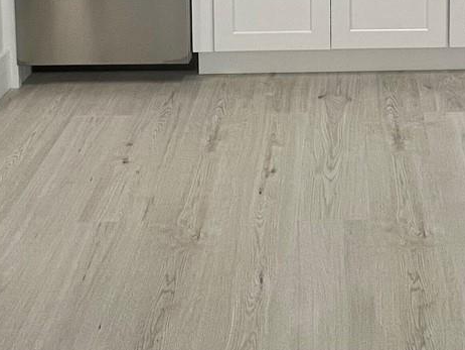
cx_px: 358
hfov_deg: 40.6
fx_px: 605
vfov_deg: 22.6
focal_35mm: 45
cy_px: -240
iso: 125
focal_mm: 1.57
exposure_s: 1/120
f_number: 1.8
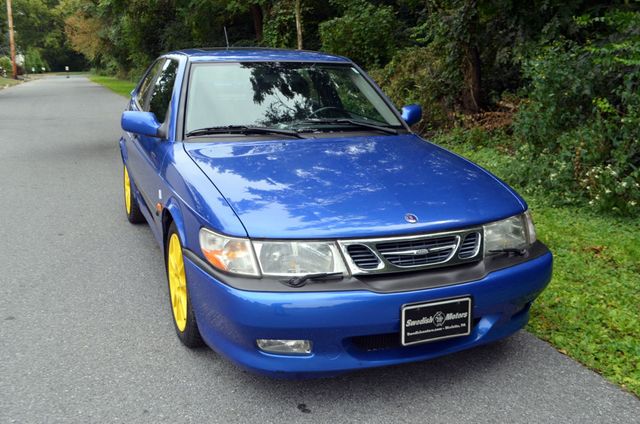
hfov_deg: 53.2
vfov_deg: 36.7
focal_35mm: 36
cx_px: 320
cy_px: 212
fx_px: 639
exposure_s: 1/160
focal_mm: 24
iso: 200
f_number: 6.3
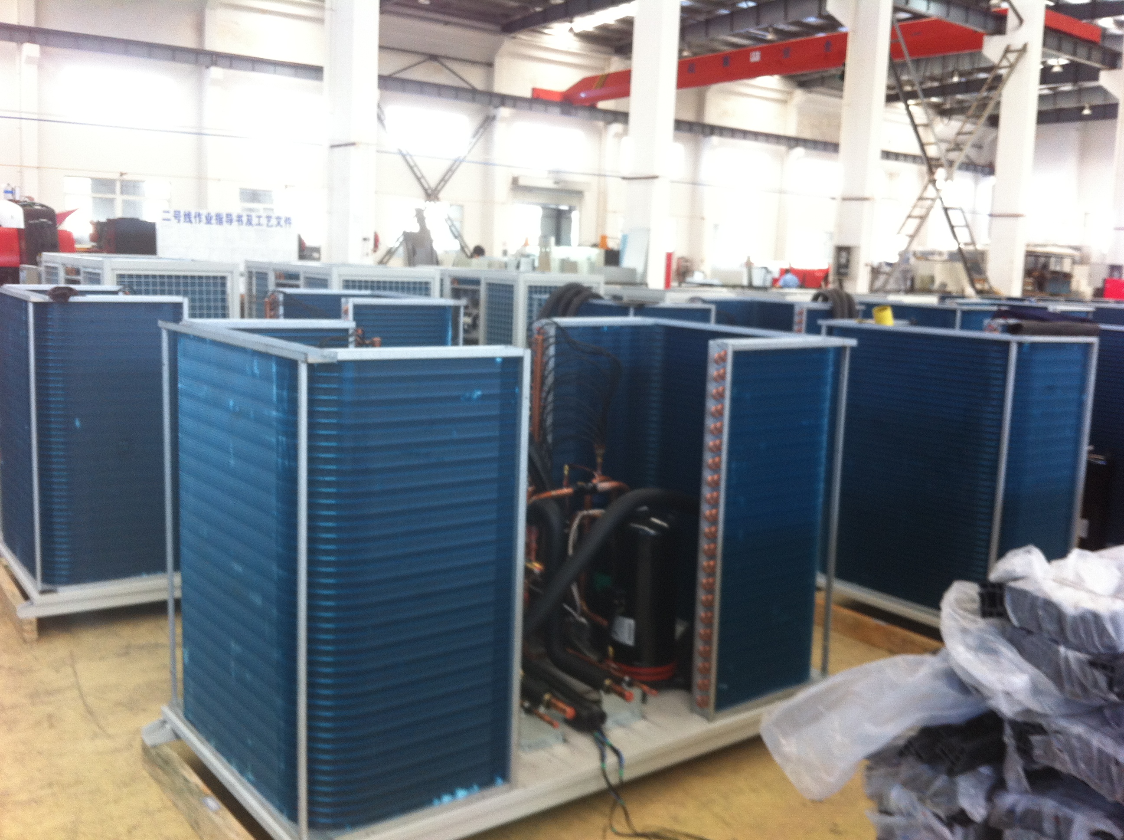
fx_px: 1135
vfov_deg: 40.6
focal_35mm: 35
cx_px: 562
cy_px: 420
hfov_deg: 52.7
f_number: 2.8
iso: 100
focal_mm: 3.85
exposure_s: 1/40
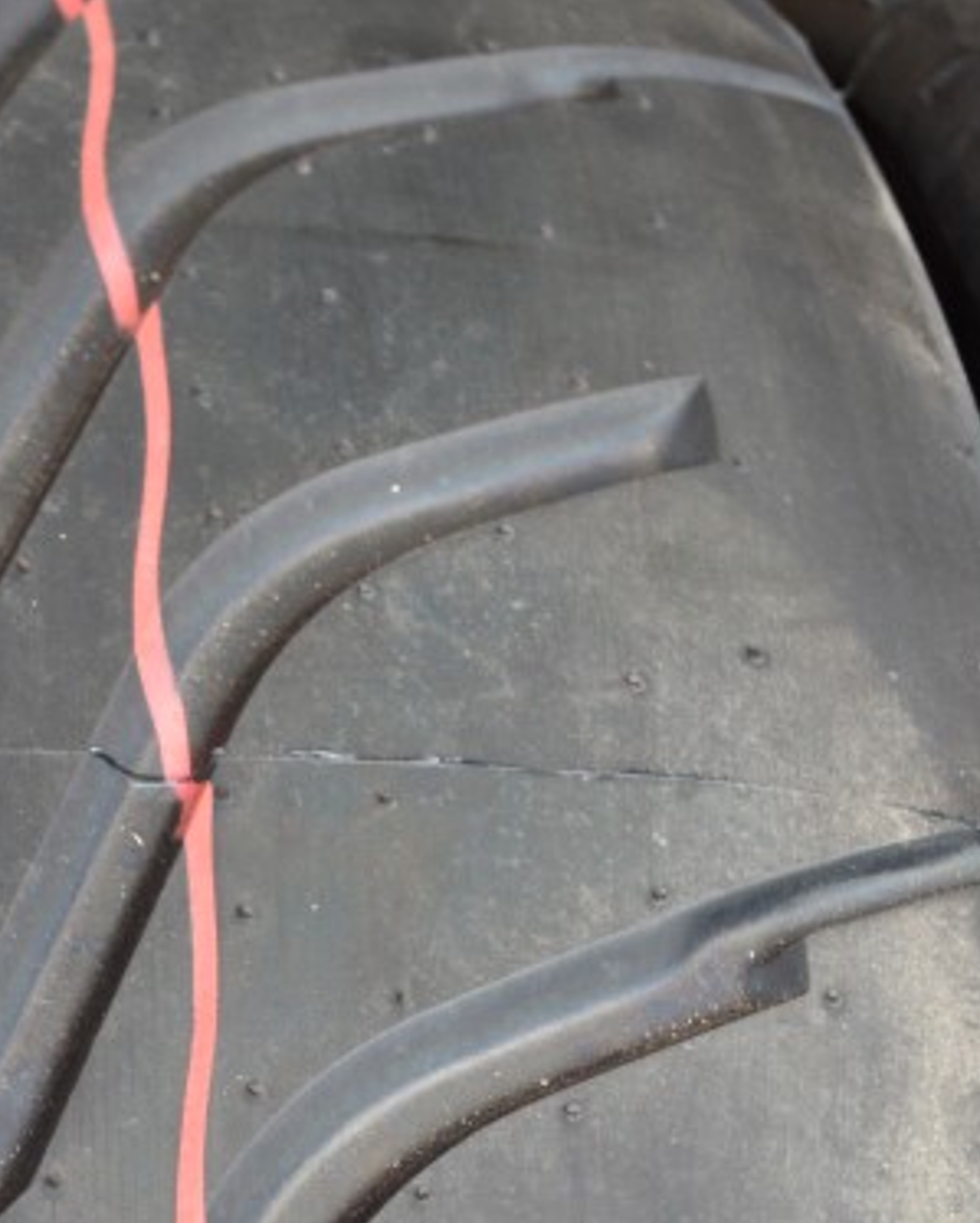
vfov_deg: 13.0
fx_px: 5359
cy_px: 885
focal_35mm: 148
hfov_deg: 10.2
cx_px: -293
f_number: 5
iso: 360
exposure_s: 1/30
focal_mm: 34
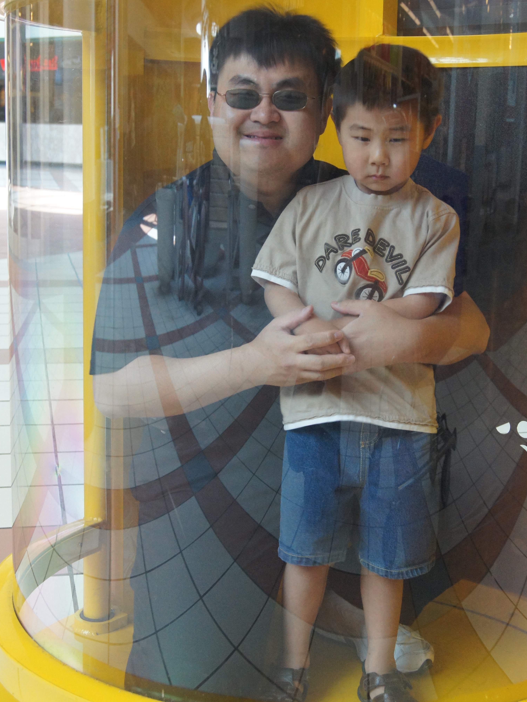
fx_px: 1168
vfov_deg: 33.4
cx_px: 265
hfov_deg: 25.4
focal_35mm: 58
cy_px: 308
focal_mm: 35
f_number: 6.3
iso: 1600
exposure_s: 1/50
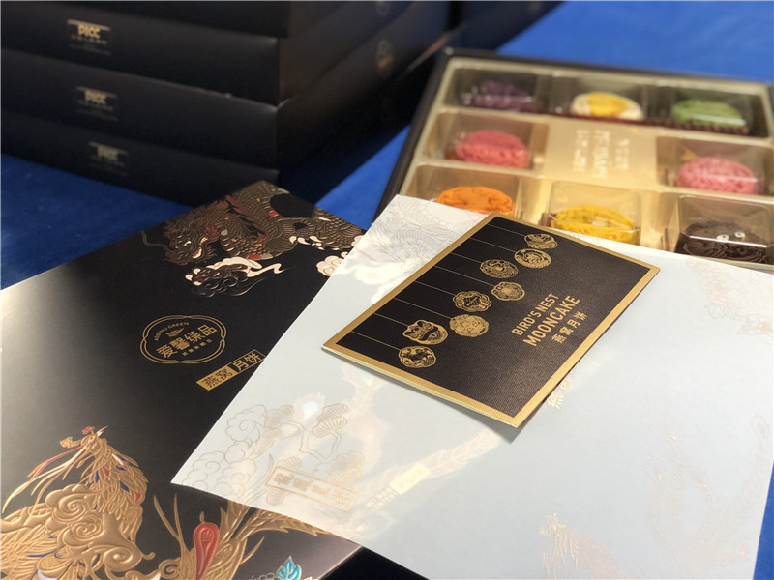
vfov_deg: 28.0
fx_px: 1163
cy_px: 290
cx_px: 387
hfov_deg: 36.8
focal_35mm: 52
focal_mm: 6
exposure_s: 1/24
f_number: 2.4
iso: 160
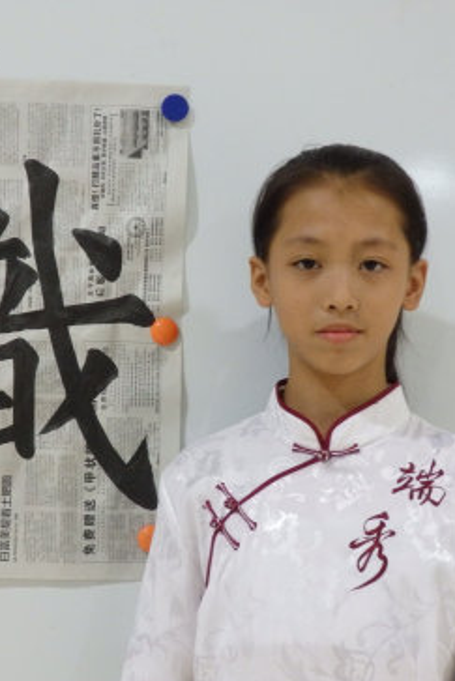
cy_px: 341
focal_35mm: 63
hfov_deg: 21.5
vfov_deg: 31.9
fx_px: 1193
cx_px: 174
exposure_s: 1/20
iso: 800
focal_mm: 8
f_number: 3.8
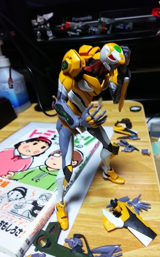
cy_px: 130
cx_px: 91
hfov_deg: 50.9
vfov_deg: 74.8
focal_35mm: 24
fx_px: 168
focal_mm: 3.4
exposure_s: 1/30
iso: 250
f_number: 1.94
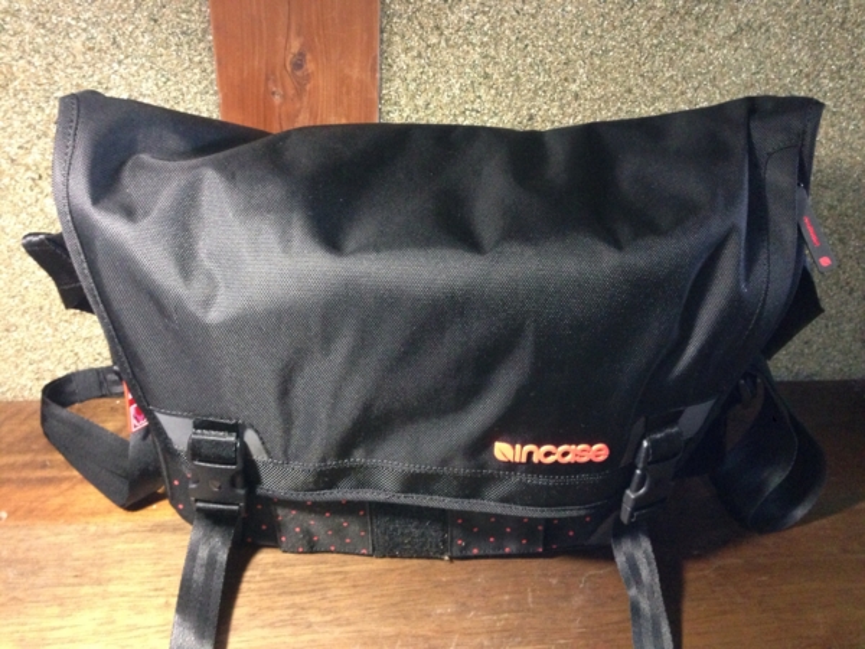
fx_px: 825
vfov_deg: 42.9
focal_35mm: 33
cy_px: 324
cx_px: 432
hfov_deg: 55.4
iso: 500
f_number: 2.4
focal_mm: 4.13
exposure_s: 1/15
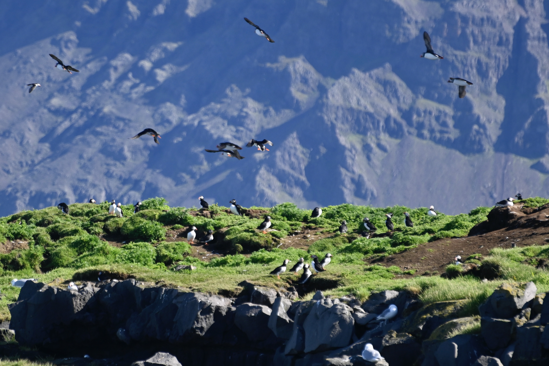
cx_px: 274
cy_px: 183
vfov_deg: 3.1
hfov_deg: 4.6
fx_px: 6862
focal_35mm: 450
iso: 360
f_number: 5.6
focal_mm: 300
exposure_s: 1/1000
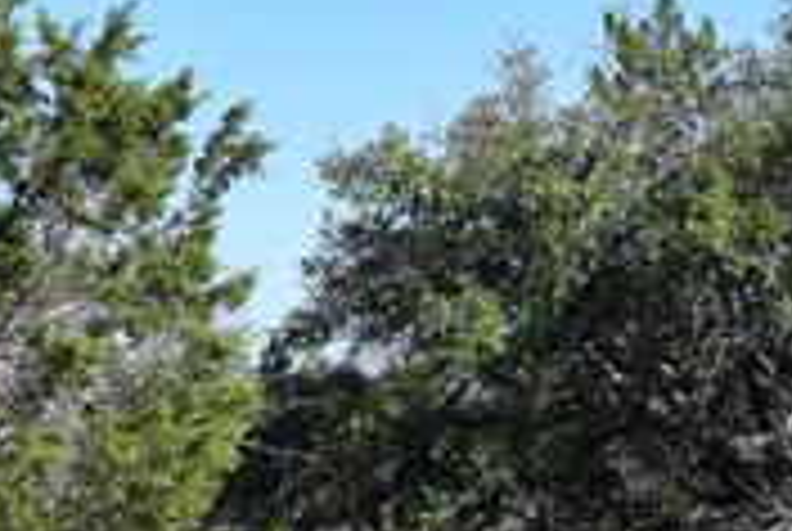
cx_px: 706
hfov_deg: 14.9
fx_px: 2997
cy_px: 151
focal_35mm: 136
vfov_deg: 10.1
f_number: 9
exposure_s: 1/320
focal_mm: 32
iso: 200
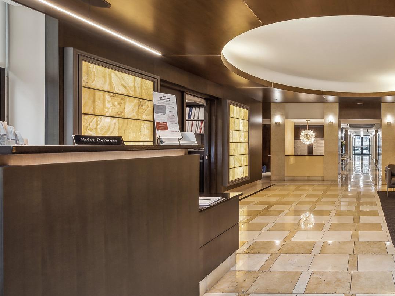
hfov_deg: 62.4
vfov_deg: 61.1
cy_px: 145
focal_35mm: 22
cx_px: 364
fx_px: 251
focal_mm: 12
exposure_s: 1/20
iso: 640
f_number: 7.1
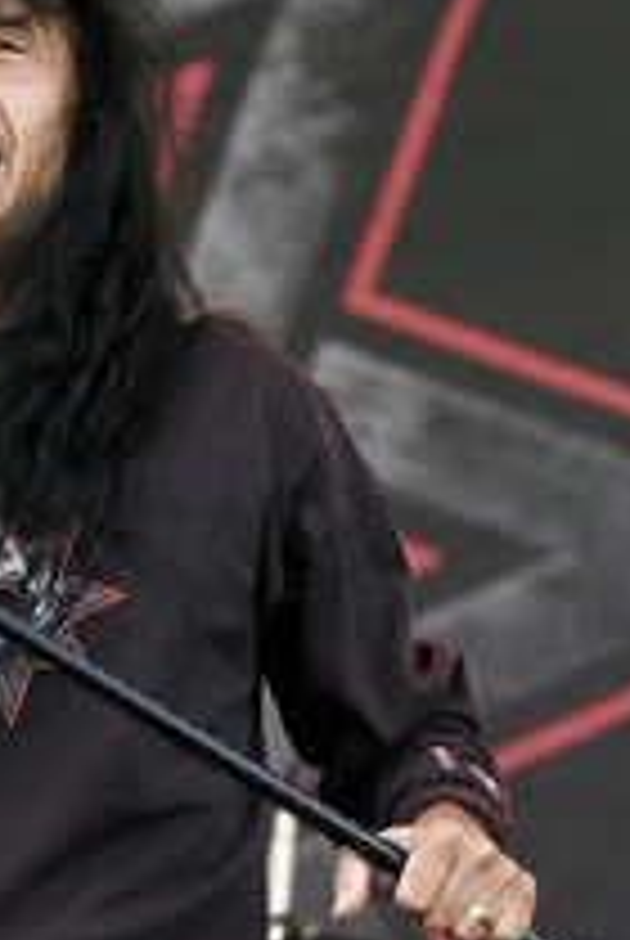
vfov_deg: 5.1
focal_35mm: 401
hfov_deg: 3.4
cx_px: 56
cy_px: 639
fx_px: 10491
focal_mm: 140
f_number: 5.6
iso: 400
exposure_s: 1/160
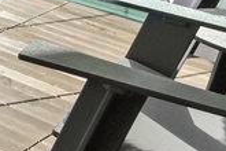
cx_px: -299
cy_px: -209
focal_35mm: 106
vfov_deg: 11.0
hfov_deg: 14.1
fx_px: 663
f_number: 11
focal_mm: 14.5
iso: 400
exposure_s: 1/640
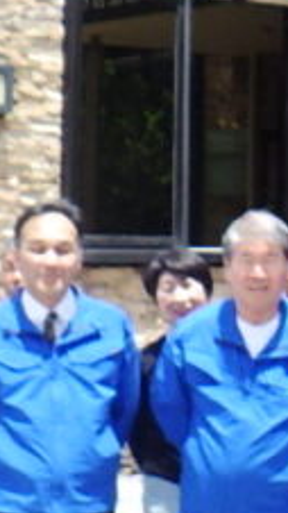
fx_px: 1834
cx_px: 585
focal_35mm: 135
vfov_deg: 15.9
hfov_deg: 8.5
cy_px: 182
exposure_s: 1/400
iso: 125
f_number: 4.2
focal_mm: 5
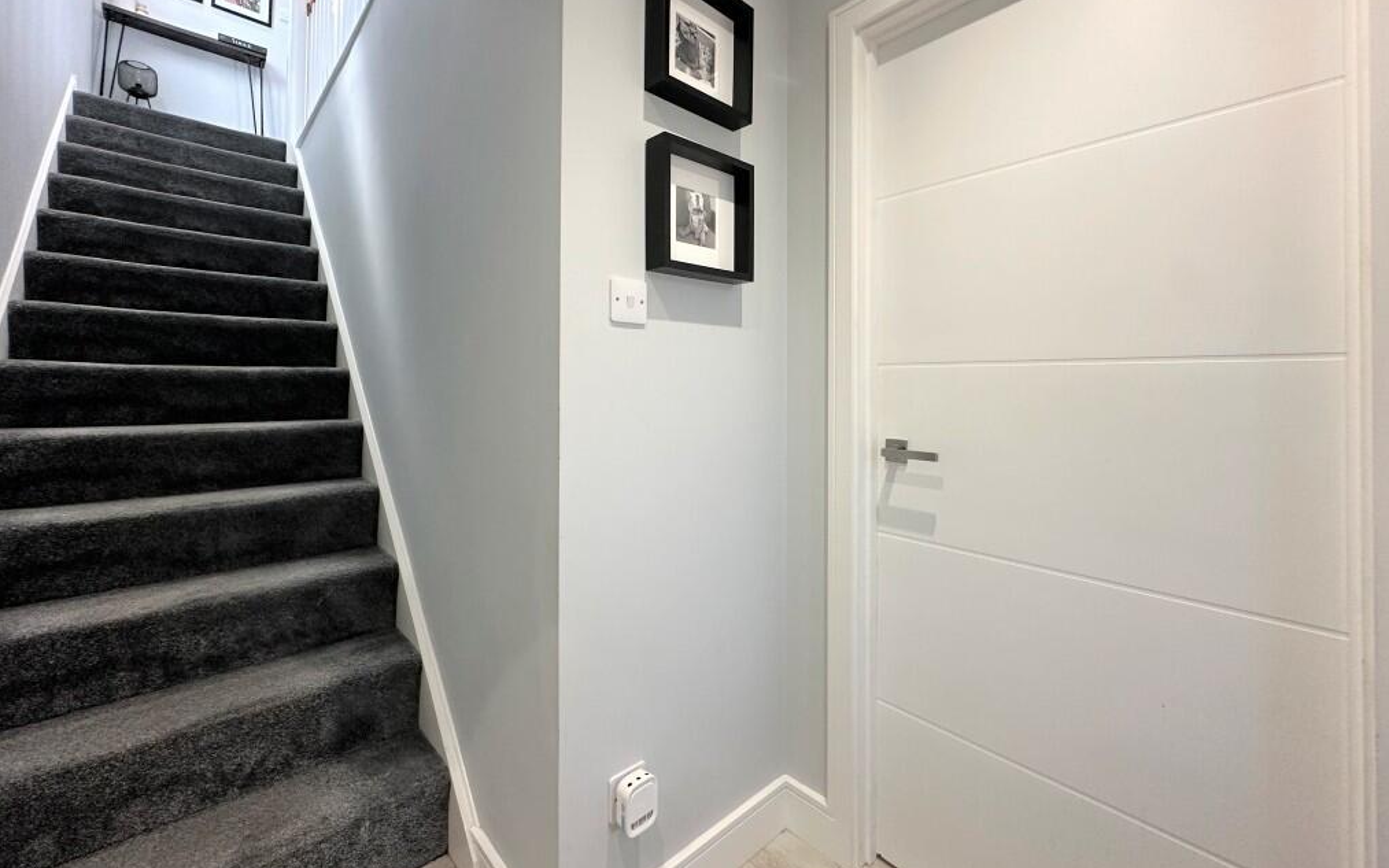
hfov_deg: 101.5
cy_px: 378
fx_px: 568
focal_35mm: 15
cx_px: 699
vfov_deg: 74.4
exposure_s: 1/100
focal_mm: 2.22
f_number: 2.2
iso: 250
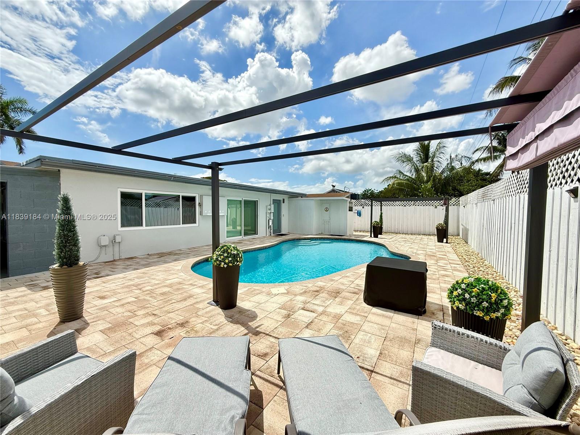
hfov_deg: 102.1
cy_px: 218
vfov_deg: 85.7
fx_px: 235
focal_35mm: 14
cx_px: 290
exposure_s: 1/1534
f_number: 2.2
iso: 50
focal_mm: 2.22
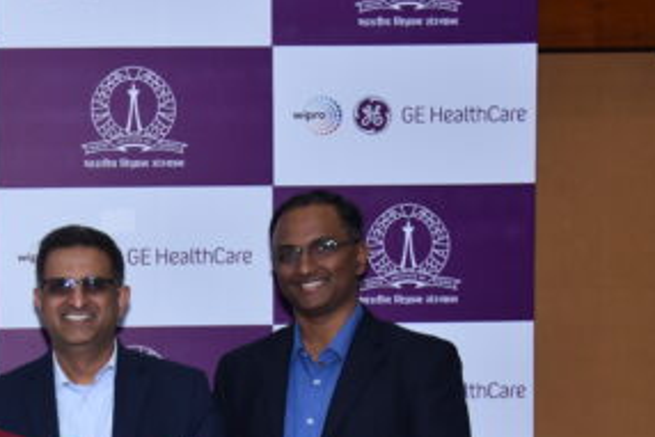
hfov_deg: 21.9
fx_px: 1565
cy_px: 436
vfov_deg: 15.6
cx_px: -121
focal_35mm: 86
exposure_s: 1/125
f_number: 6.3
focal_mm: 32
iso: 500
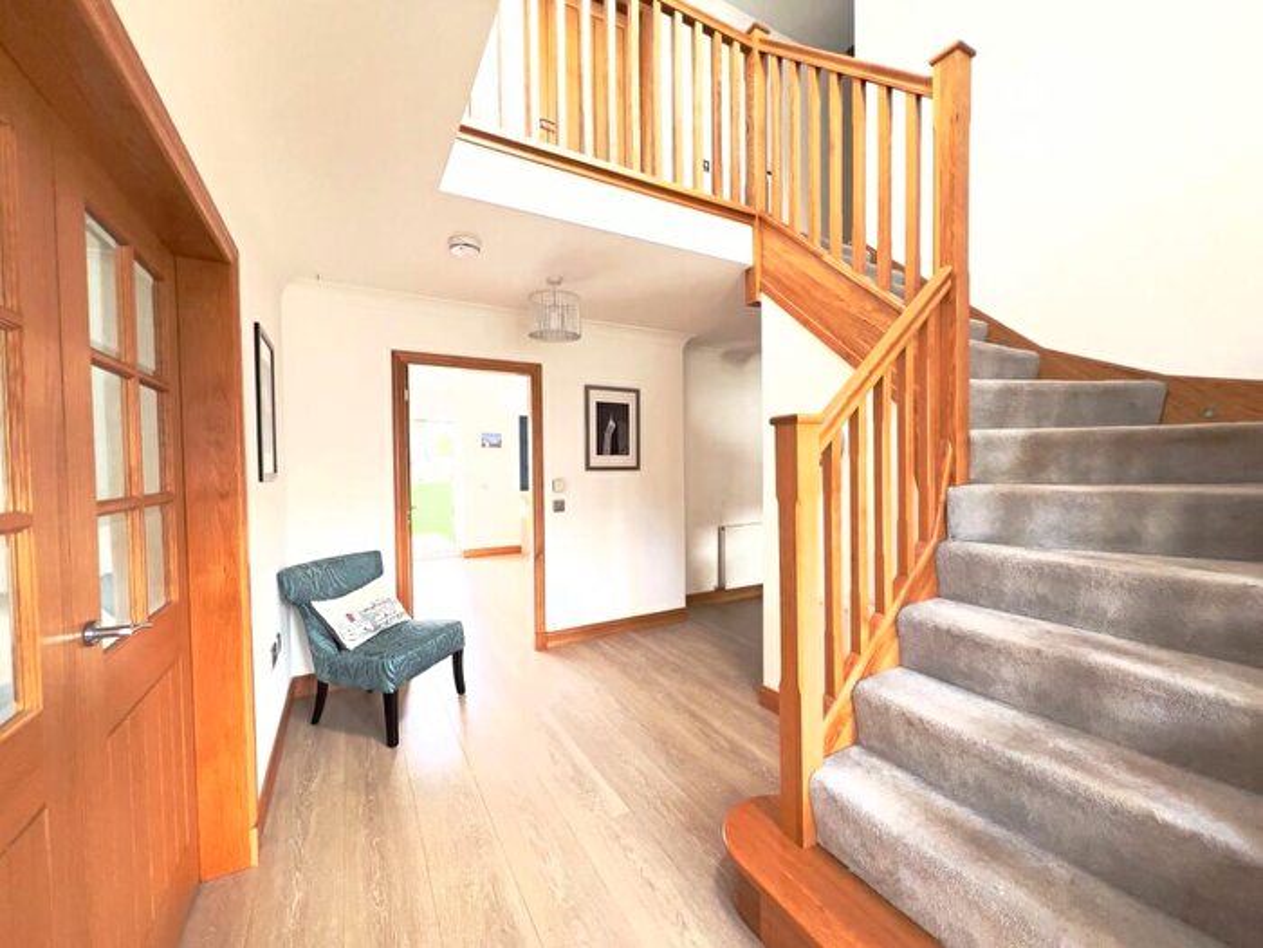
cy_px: 474
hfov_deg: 106.2
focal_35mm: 13
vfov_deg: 89.9
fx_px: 474
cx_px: 632
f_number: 1.8
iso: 80
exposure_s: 1/100
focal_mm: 1.57
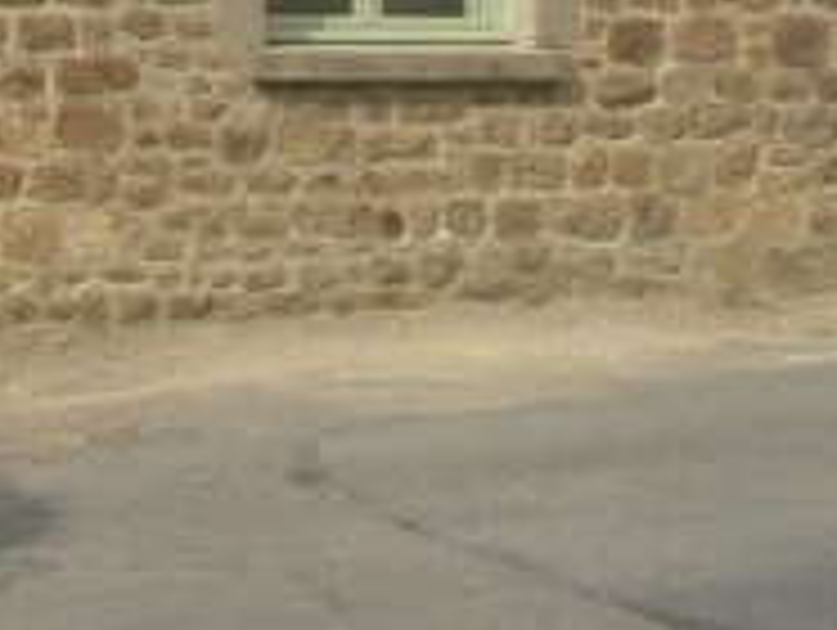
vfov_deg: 8.2
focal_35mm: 176
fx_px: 4261
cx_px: -198
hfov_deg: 11.0
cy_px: -472
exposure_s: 1/278
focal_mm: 10
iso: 100
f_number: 7.2
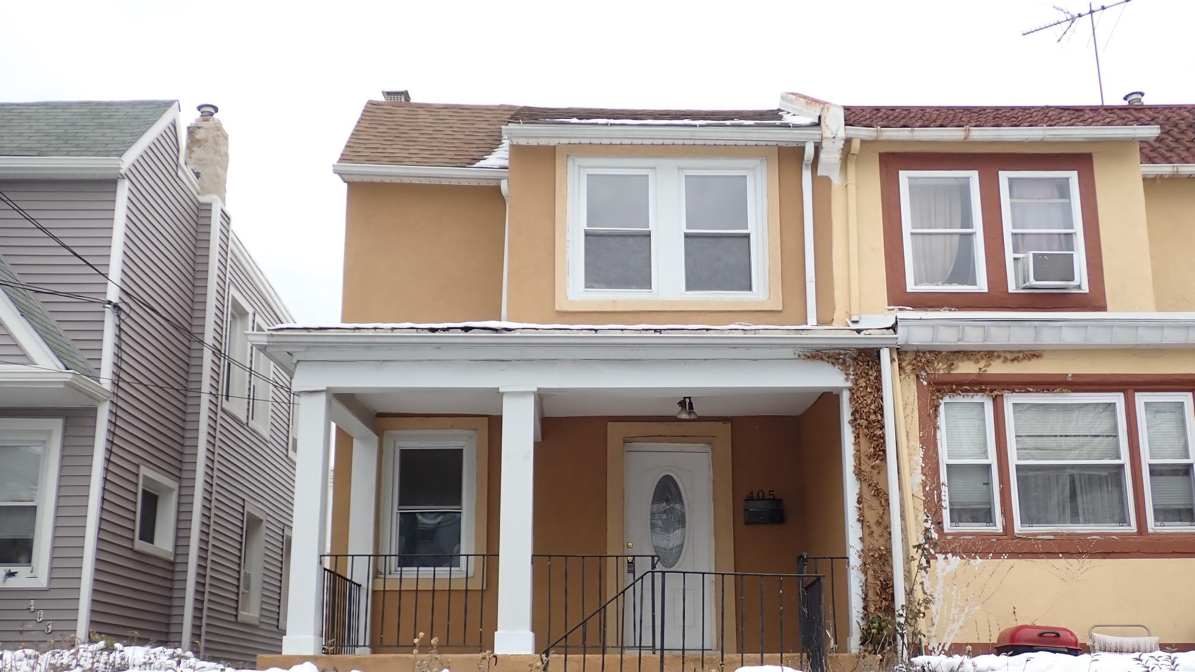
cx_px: 605
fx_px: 1268
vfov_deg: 29.7
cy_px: 391
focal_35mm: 40
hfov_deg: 50.5
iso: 100
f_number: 2.5
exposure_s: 1/640
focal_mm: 6.37
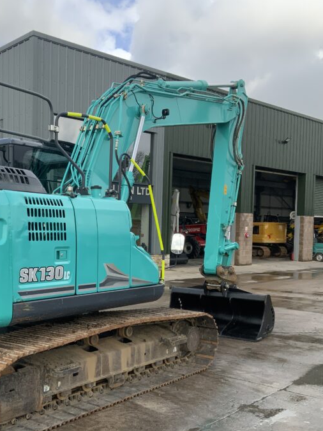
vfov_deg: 42.9
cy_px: 243
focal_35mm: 44
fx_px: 548
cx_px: 94
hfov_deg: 32.4
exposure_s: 1/869
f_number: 1.8
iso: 16
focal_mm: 3
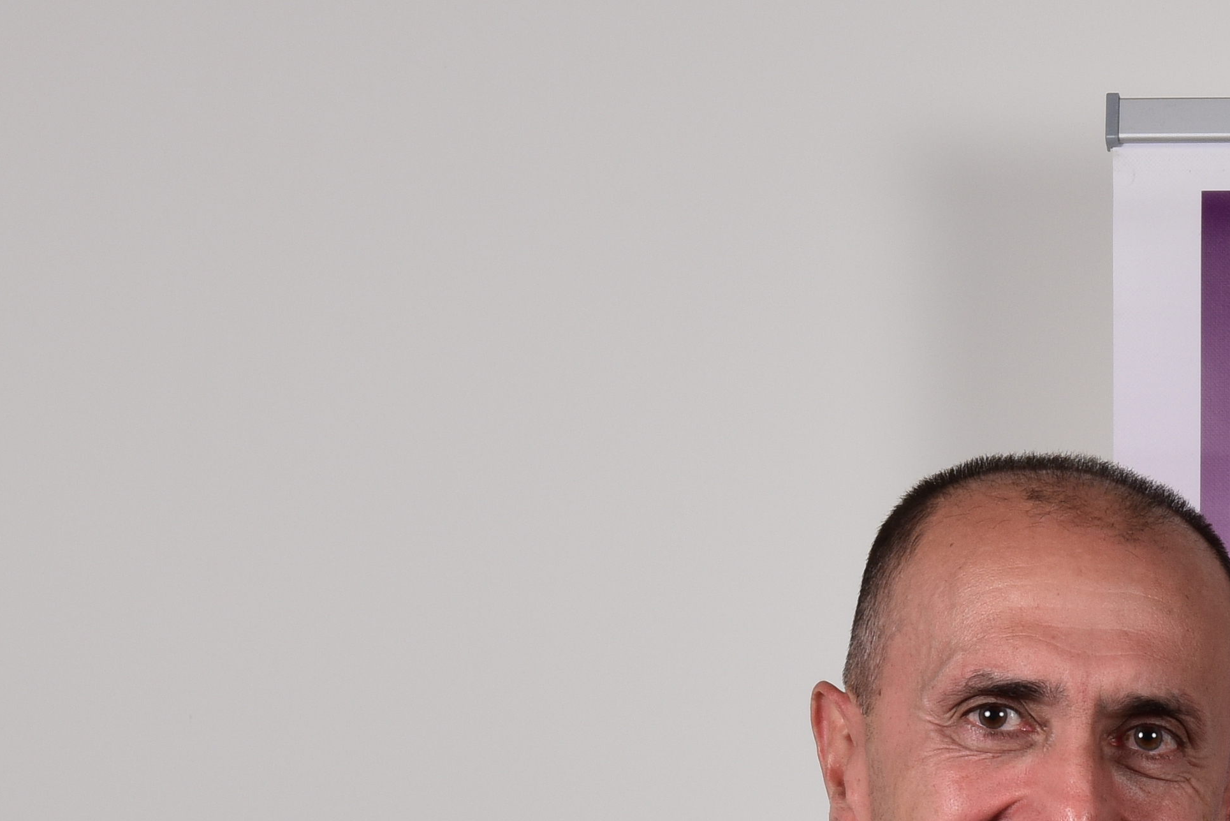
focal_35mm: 145
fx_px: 4955
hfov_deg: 13.6
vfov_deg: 9.1
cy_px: 1357
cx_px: 1579
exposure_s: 1/125
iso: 250
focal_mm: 38
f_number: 13
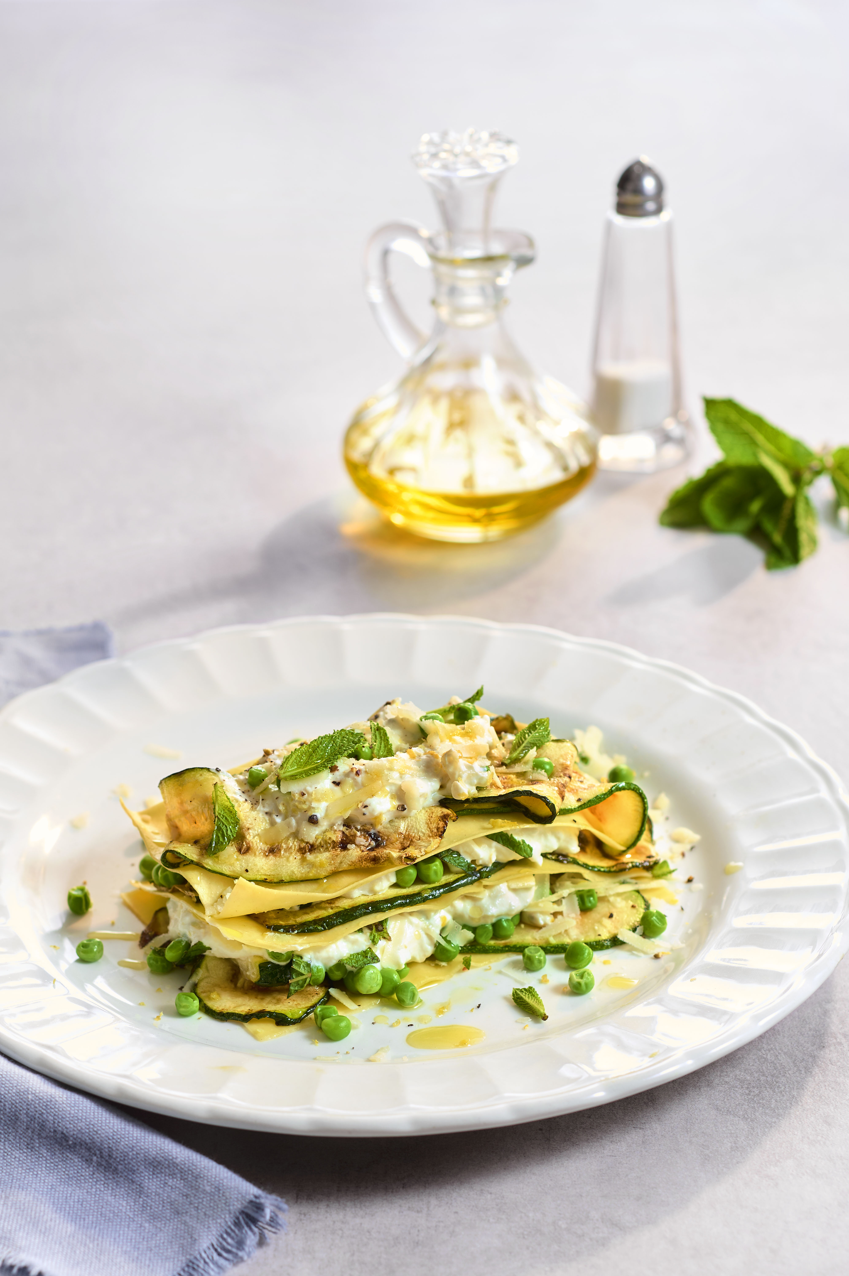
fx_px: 3011
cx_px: 424
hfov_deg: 16.1
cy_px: 638
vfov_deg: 23.9
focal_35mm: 85
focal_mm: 85
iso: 100
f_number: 6
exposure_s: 1/125
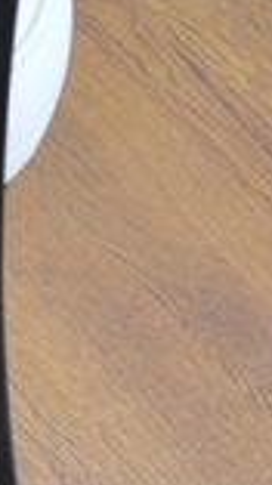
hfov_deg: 4.9
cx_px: -355
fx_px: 3086
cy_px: 538
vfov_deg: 8.9
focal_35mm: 240
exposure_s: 1/30
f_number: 5.3
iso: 900
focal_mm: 40
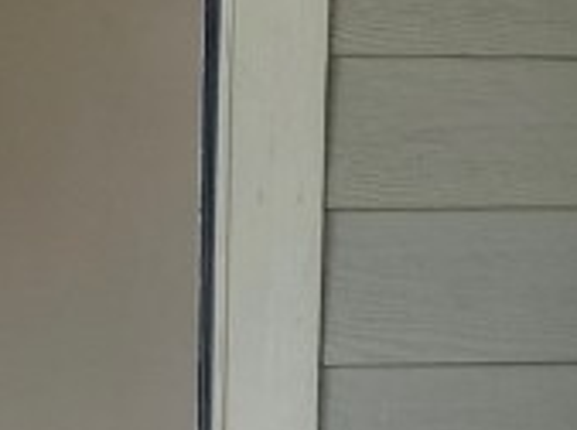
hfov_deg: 12.1
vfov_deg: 9.2
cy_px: 508
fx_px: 2628
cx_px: -195
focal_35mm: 158
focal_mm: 4.25
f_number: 1.8
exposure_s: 1/130
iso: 25
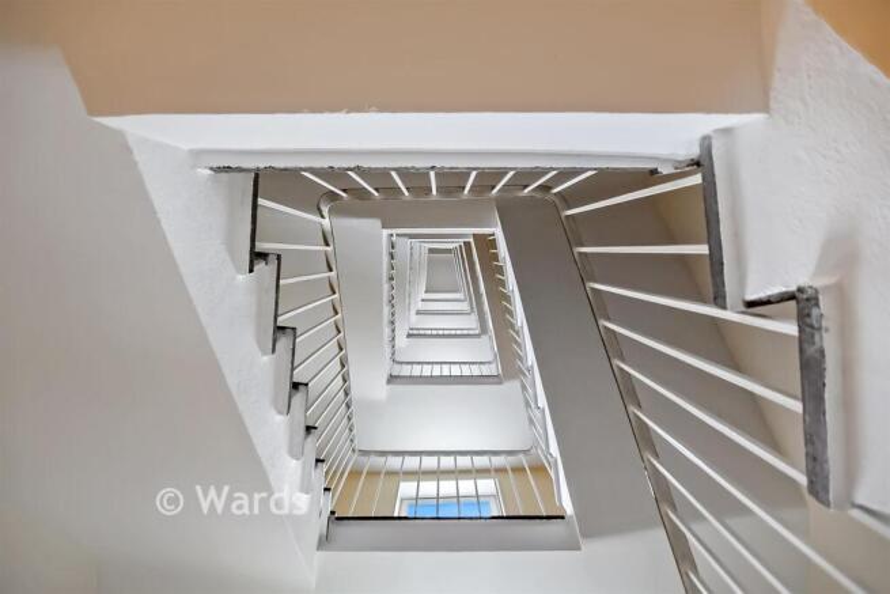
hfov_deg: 100.4
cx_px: 445
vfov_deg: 77.4
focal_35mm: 15
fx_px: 371
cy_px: 297
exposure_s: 1/160
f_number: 3.5
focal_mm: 10
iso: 800
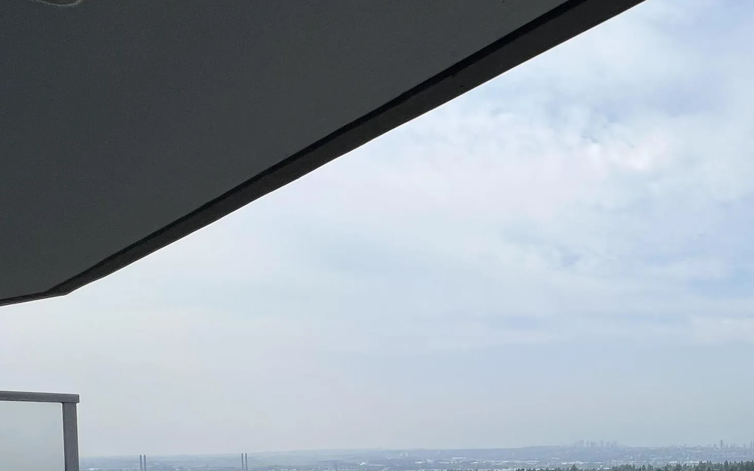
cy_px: 468
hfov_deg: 55.2
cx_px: 693
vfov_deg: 38.4
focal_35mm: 29
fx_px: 596
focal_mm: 1.57
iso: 32
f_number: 1.8
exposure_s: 1/1980
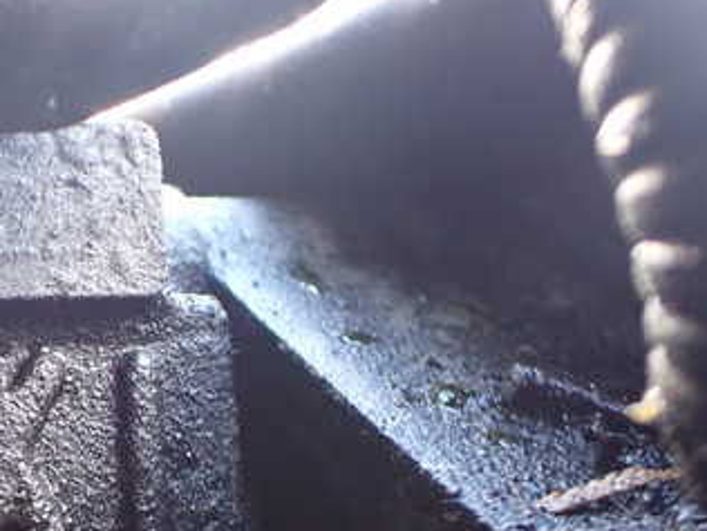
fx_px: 1164
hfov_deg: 32.0
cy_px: 231
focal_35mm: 57
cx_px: 63
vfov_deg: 25.6
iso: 800
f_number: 2.3
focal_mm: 5.4
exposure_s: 1/60
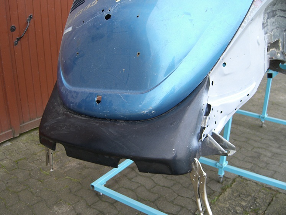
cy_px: 108
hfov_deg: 49.0
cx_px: 143
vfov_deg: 37.8
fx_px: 314
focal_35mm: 38
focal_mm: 7.9
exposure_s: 1/125
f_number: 2.8
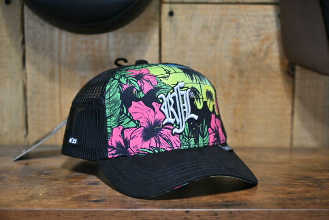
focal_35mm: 70
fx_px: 640
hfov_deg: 28.8
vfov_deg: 19.5
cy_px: 110
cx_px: 164
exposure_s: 1/80
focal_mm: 70
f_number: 4
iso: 1400
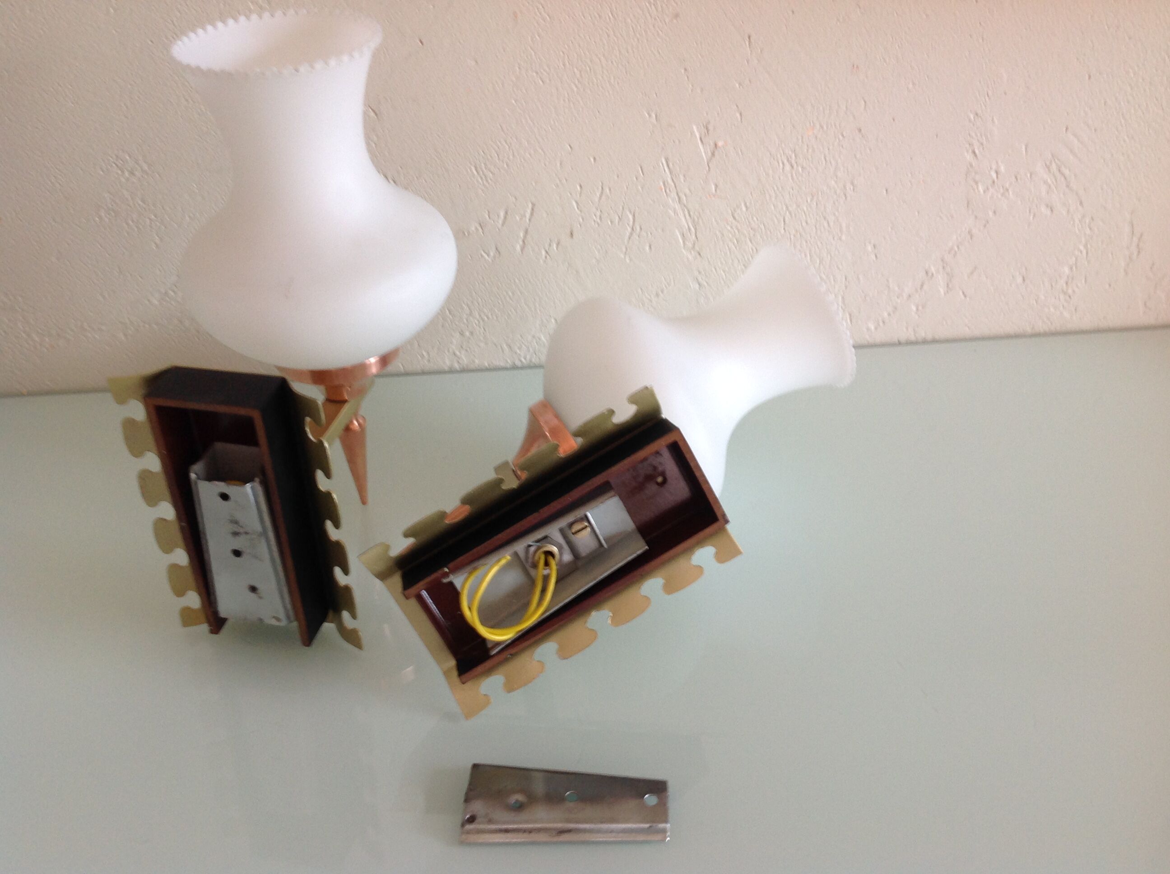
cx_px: 585
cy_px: 437
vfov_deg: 40.6
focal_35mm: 35
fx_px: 1181
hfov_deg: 52.7
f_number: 2.4
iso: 64
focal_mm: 4.28
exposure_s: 1/15
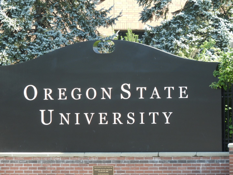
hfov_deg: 6.6
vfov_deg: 5.0
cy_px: 88
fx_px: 2019
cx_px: 116
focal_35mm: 300
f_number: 5.5
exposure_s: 1/125
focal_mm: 53.7
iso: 200
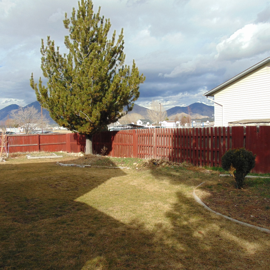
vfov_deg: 54.0
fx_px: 265
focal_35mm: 30
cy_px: 134
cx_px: 114
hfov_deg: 53.8
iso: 80
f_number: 7.7
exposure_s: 1/200
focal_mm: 4.5
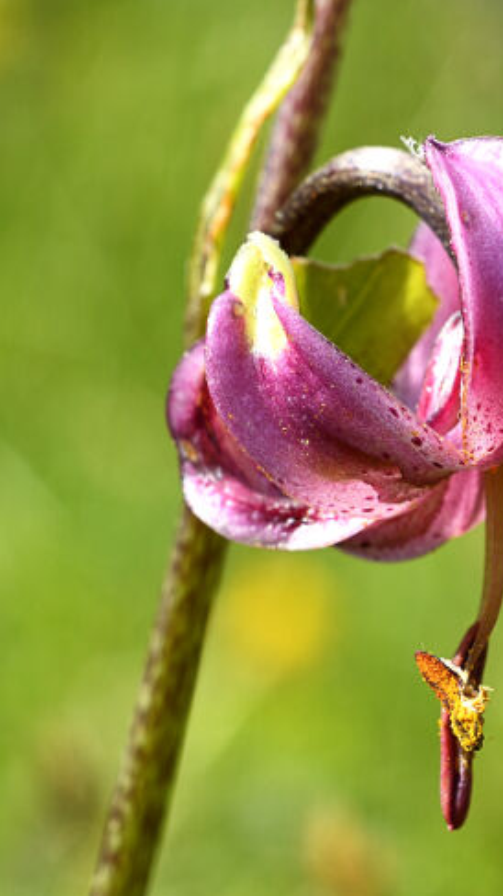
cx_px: 529
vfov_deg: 9.3
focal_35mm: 232
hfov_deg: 5.2
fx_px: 5509
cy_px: 452
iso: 100
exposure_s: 1/100
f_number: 10
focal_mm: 60
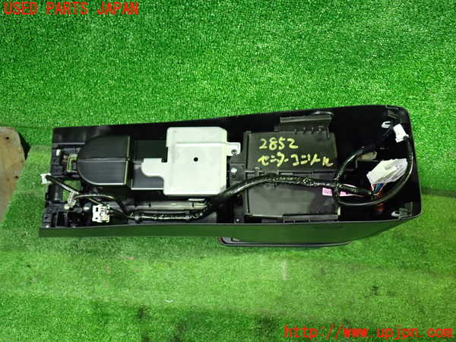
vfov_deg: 46.8
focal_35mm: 30
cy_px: 171
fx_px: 395
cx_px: 228
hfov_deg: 60.0
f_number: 2.3
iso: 800
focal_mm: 5.4
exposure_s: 1/30
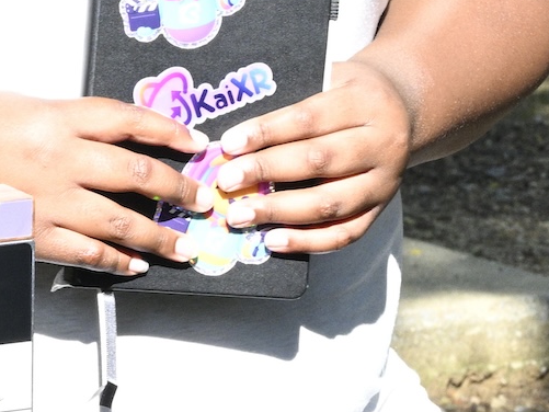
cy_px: -95
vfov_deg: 4.9
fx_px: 4838
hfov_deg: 6.4
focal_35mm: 305
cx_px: -342
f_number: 11
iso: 1250
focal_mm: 53
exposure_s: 1/320
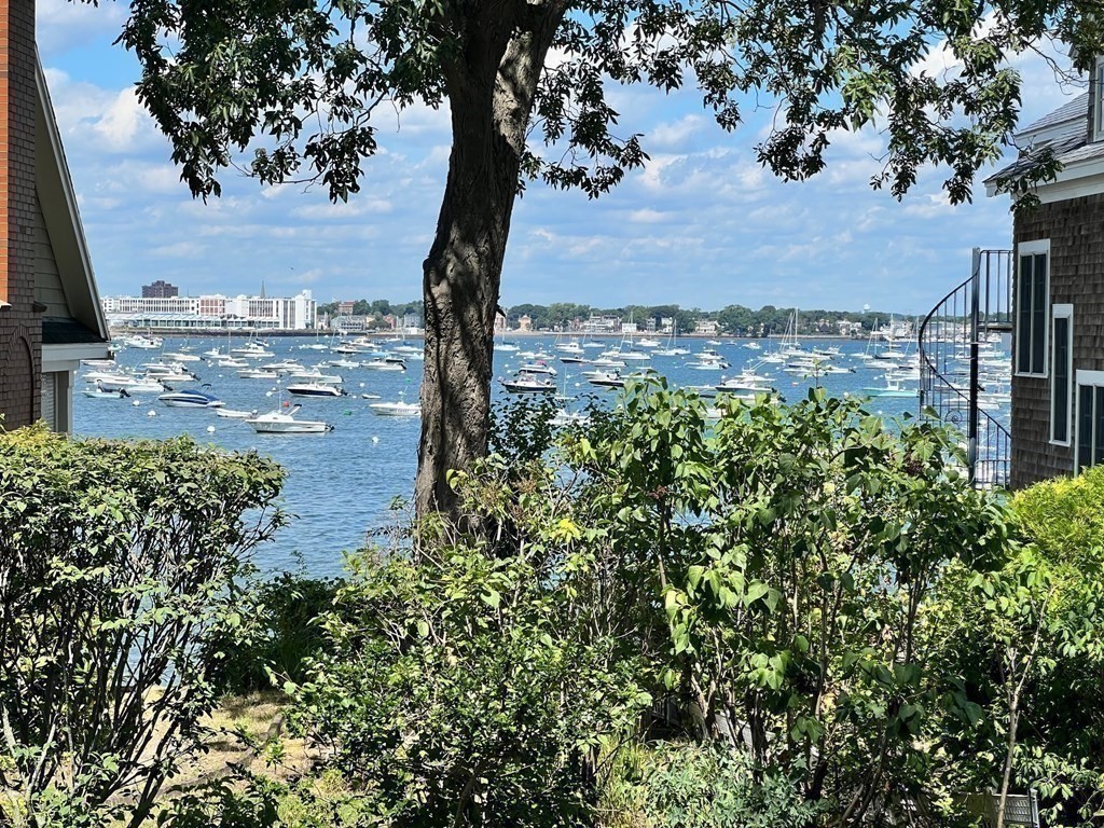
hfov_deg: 25.3
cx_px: 552
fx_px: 2456
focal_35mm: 77
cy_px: 414
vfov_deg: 19.1
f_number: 2.8
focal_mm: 9
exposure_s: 1/677
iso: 32
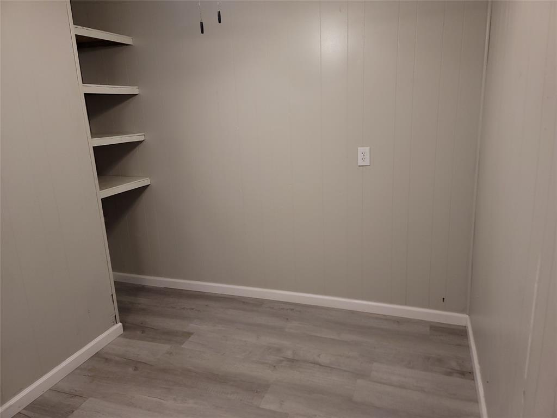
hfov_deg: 69.4
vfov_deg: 54.9
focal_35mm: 25
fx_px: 402
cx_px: 278
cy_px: 209
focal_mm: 7
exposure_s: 1/60
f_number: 1.8
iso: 160
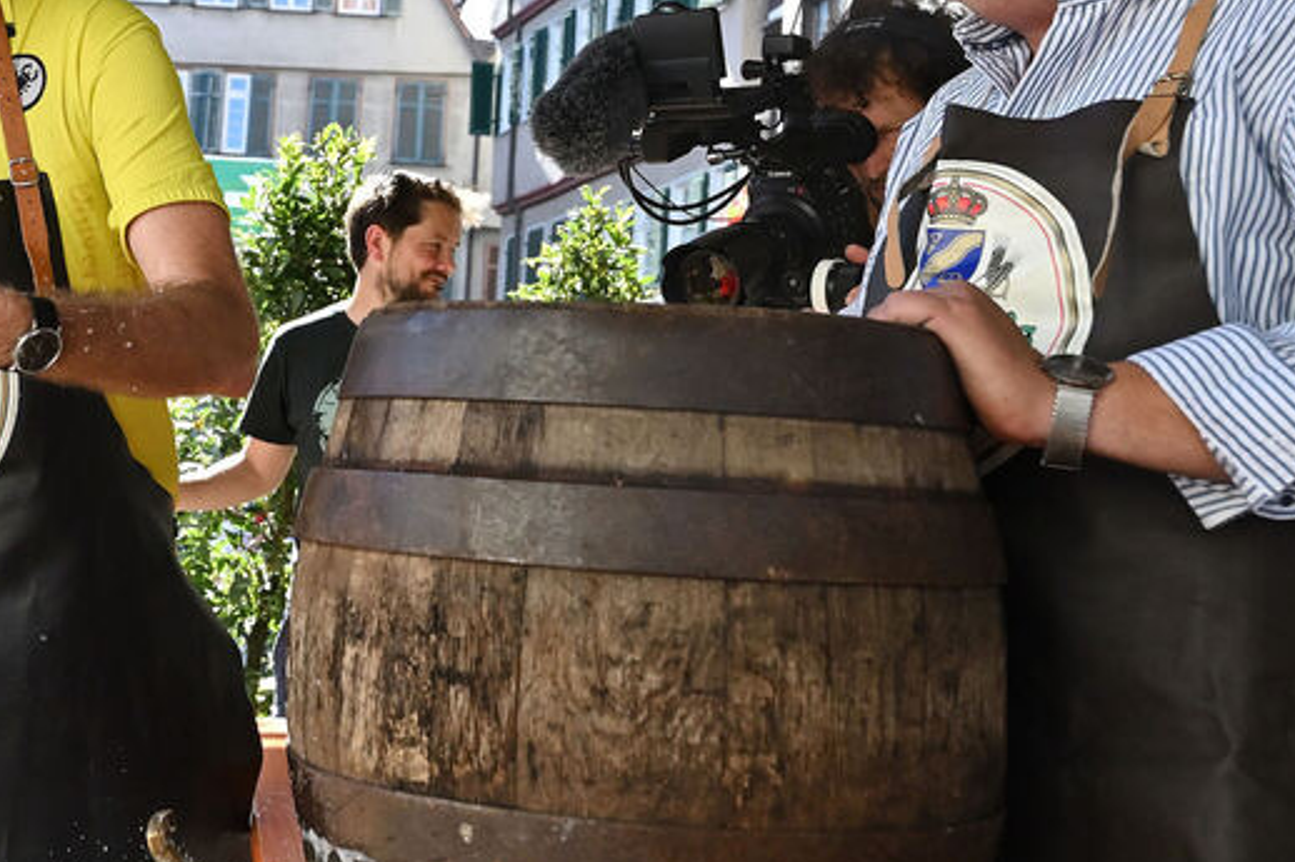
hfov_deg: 39.4
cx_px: 8
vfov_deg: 30.2
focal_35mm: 44
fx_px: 1582
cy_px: 256
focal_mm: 19
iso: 1000
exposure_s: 1/2000
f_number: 4
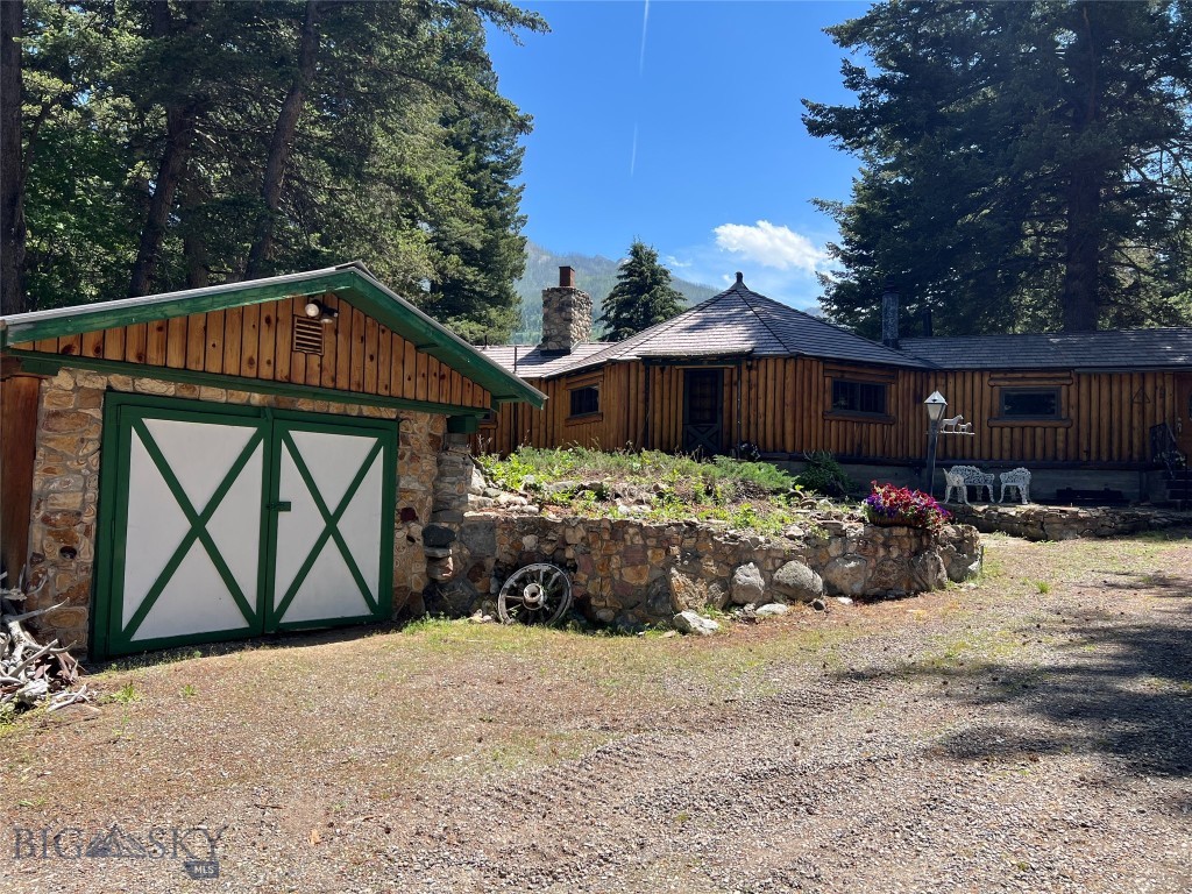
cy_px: 447
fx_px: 895
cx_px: 596
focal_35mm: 26
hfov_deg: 67.3
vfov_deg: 53.1
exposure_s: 1/1779
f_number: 1.5
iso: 50
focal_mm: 5.7
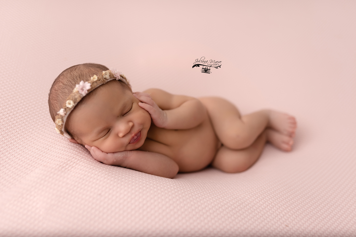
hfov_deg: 54.4
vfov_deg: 37.9
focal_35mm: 35
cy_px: 118
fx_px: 346
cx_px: 178
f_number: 2
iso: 80
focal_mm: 35
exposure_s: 1/250
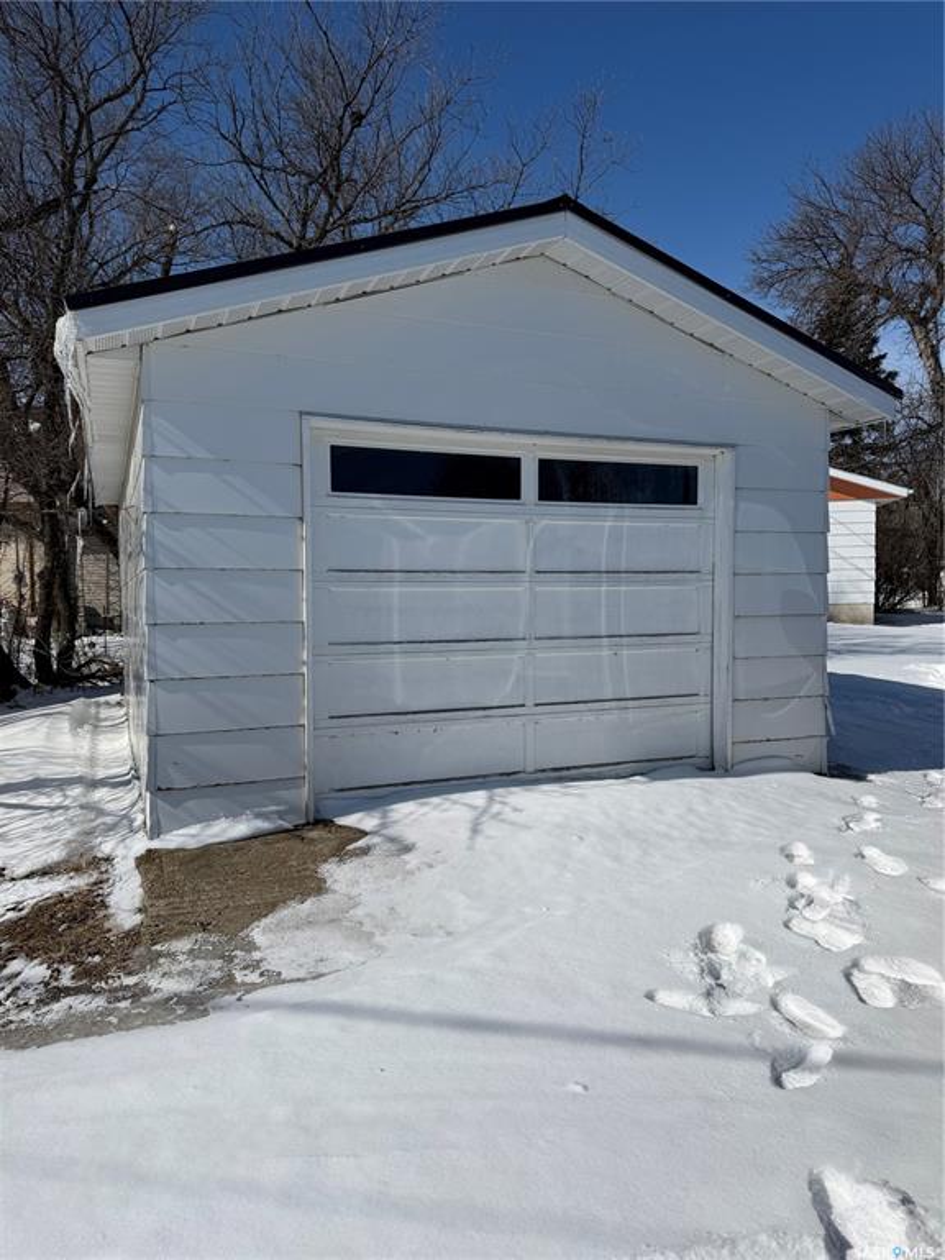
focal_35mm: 24
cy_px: 630
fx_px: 874
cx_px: 472
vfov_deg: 71.6
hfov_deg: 56.8
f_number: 1.78
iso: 100
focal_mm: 6.76
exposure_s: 1/22727
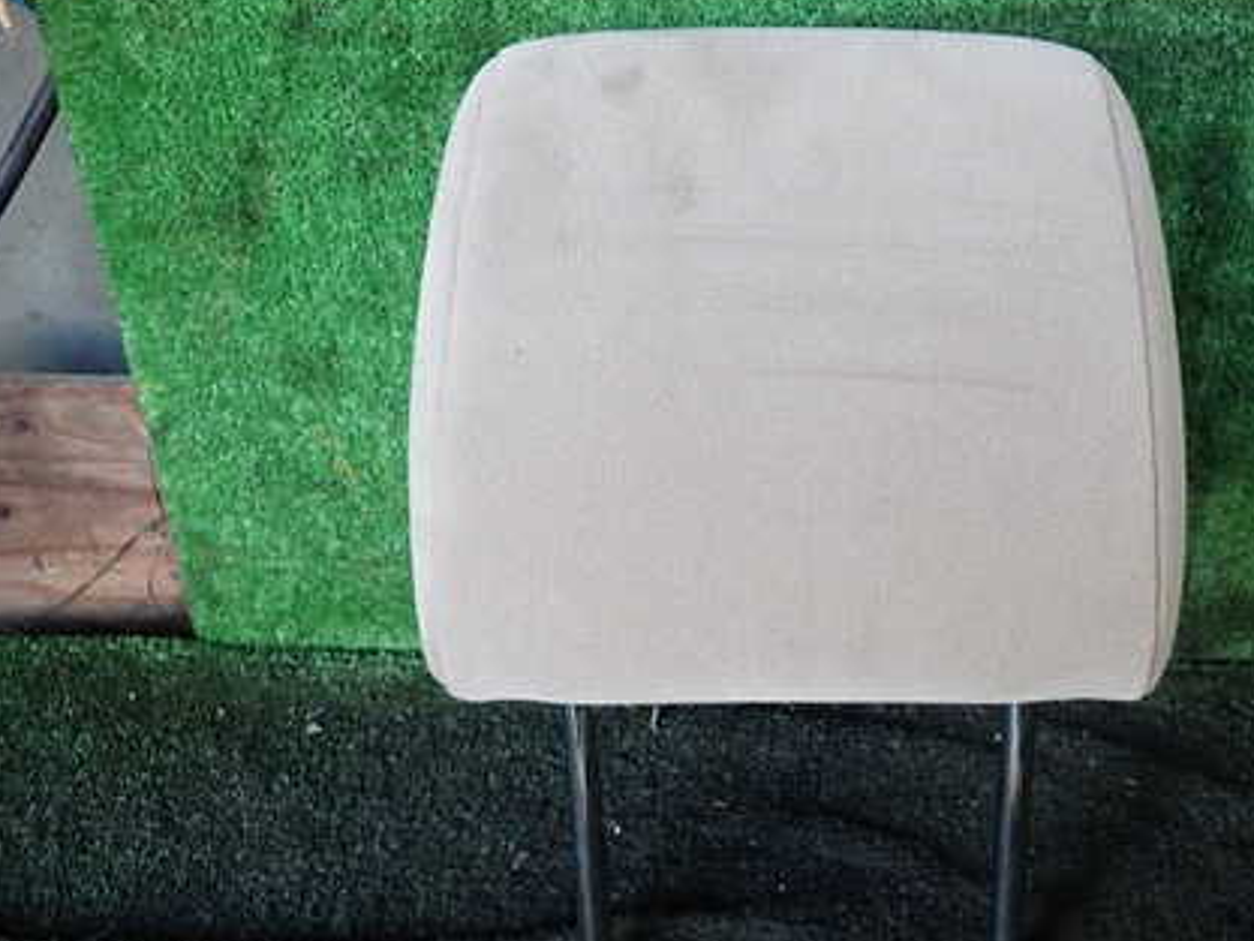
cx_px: 782
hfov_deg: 50.8
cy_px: 463
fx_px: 1305
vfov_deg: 39.7
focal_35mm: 36
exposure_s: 1/50
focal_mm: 4.5
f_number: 2
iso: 200
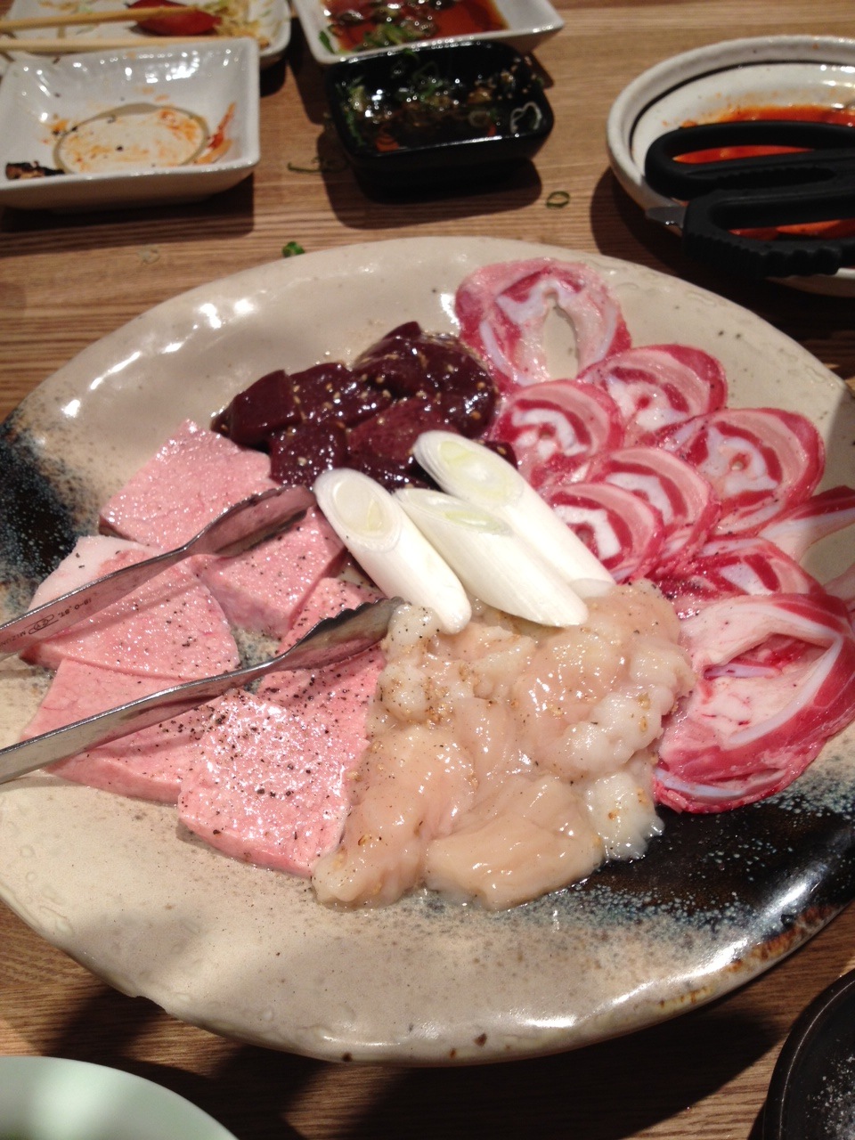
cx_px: 428
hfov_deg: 40.7
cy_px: 570
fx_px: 1153
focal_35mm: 35
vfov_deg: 52.6
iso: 64
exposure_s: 1/40
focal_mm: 4.28
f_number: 2.4
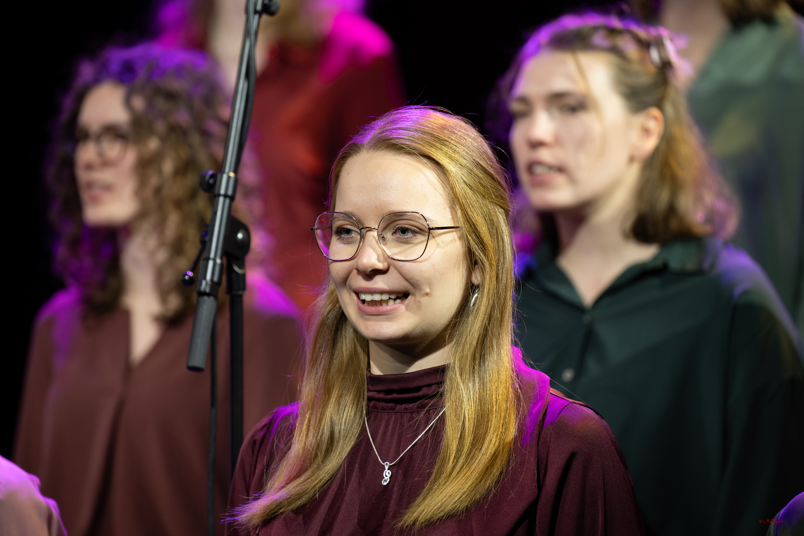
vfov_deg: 6.9
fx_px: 4466
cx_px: 402
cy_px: 268
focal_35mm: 200
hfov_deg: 10.3
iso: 1000
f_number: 3.5
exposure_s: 1/125
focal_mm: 200
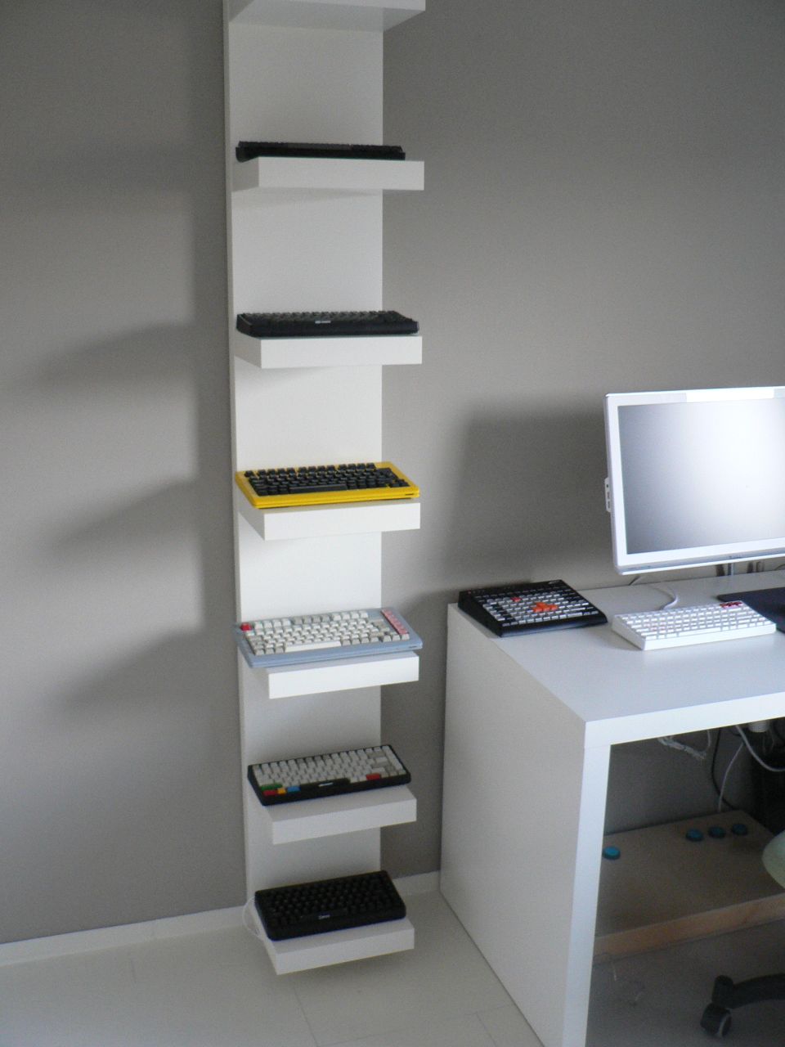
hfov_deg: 39.7
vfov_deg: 51.4
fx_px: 1089
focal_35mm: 36
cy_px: 524
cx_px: 392
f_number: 2.8
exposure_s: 1/13
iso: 200
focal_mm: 6
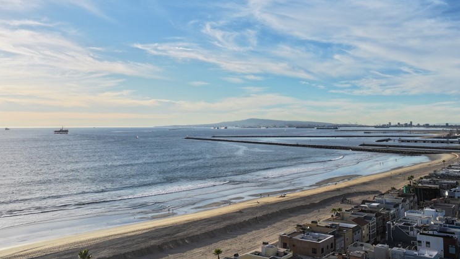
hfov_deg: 55.0
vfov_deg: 32.6
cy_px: 89
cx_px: 267
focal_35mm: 36
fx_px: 439
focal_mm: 12.29
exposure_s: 1/240
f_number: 8
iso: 100
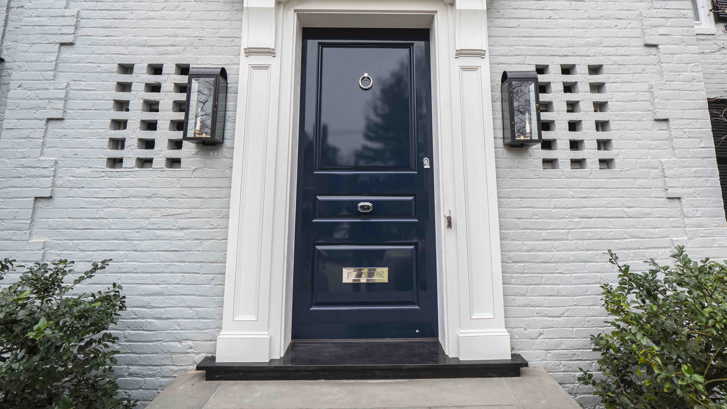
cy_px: 138
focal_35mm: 18
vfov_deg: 59.7
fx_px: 347
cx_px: 372
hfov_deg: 92.6
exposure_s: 1/60
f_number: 6.3
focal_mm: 8
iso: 200
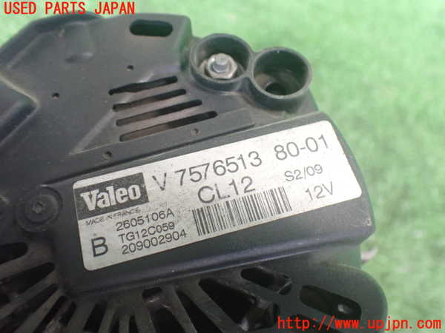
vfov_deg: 46.8
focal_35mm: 30
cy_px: 166
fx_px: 386
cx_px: 222
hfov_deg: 60.0
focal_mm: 5.4
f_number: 2.3
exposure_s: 1/60
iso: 800
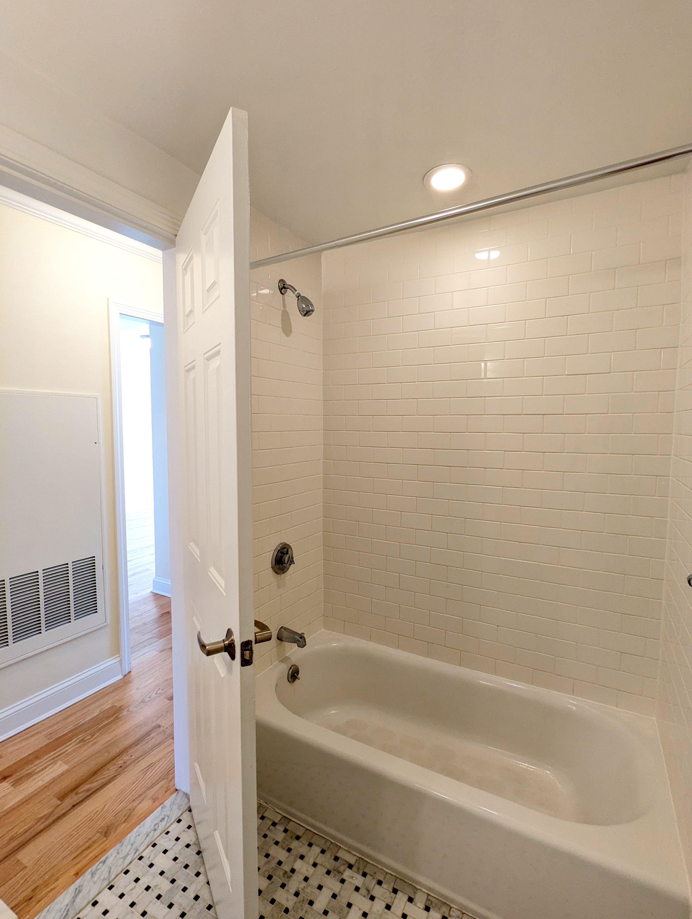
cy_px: 460
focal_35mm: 16
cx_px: 346
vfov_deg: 94.4
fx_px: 425
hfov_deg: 78.2
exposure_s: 1/90.1
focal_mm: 2.35
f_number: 2.2
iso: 291
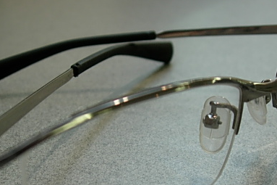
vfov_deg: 20.3
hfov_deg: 30.5
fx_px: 508
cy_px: 157
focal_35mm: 66
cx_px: 149
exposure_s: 1/73.9
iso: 64
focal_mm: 7.8
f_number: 2.8
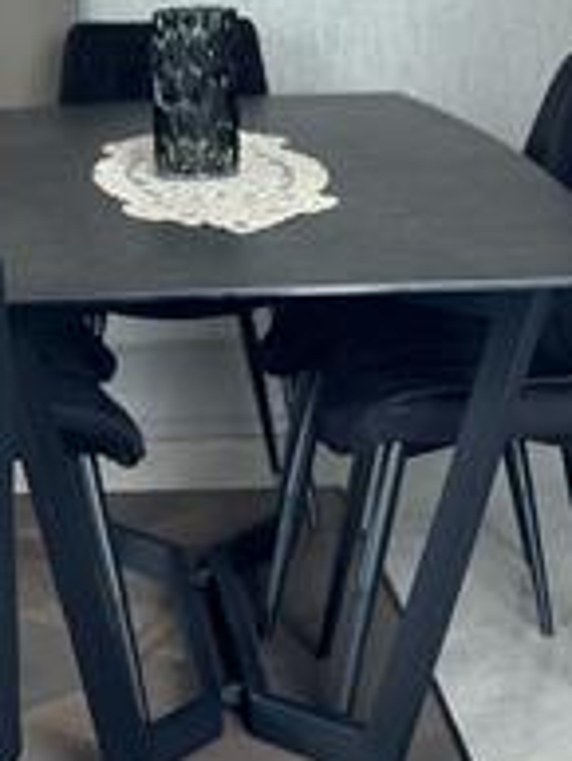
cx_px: -103
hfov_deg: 11.6
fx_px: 2773
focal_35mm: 126
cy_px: 233
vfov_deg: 15.6
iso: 200
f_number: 1.78
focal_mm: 6.86
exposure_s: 1/60
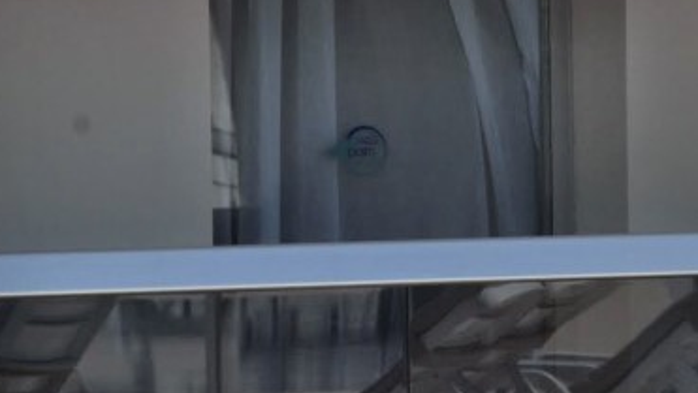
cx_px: 524
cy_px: 201
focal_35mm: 730
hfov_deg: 3.0
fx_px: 13516
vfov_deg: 1.7
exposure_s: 1/200
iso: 100
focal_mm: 150
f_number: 13
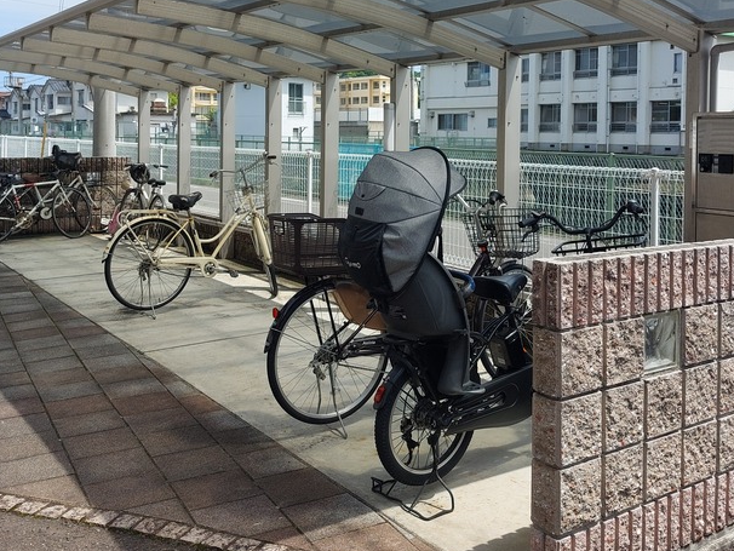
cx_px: 419
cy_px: 168
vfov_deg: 37.2
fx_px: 806
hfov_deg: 48.8
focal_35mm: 38
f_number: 1.8
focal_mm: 5.23
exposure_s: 1/1070
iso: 25
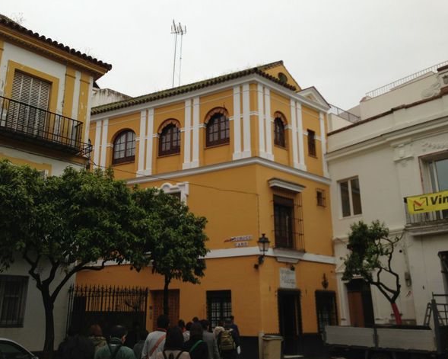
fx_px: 464
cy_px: 181
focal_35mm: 35
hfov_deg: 51.5
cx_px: 207
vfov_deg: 42.2
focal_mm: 4.13
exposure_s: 1/404
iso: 50
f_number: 2.4
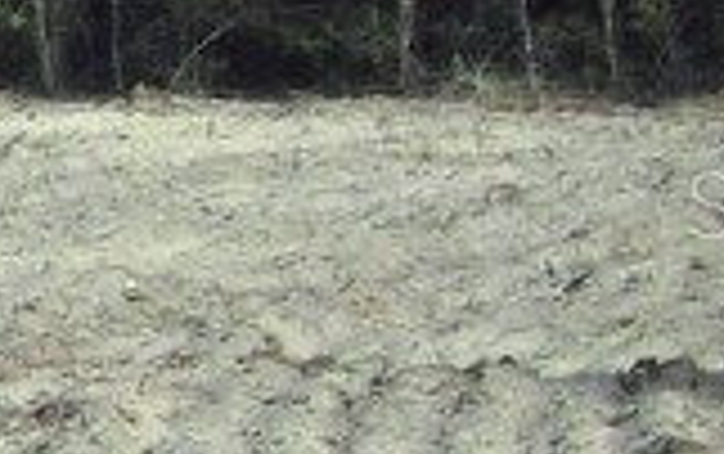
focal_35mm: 256
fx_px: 5057
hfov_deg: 7.5
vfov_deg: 5.1
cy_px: 202
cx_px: -1192
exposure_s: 1/200
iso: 100
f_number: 8
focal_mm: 6.2
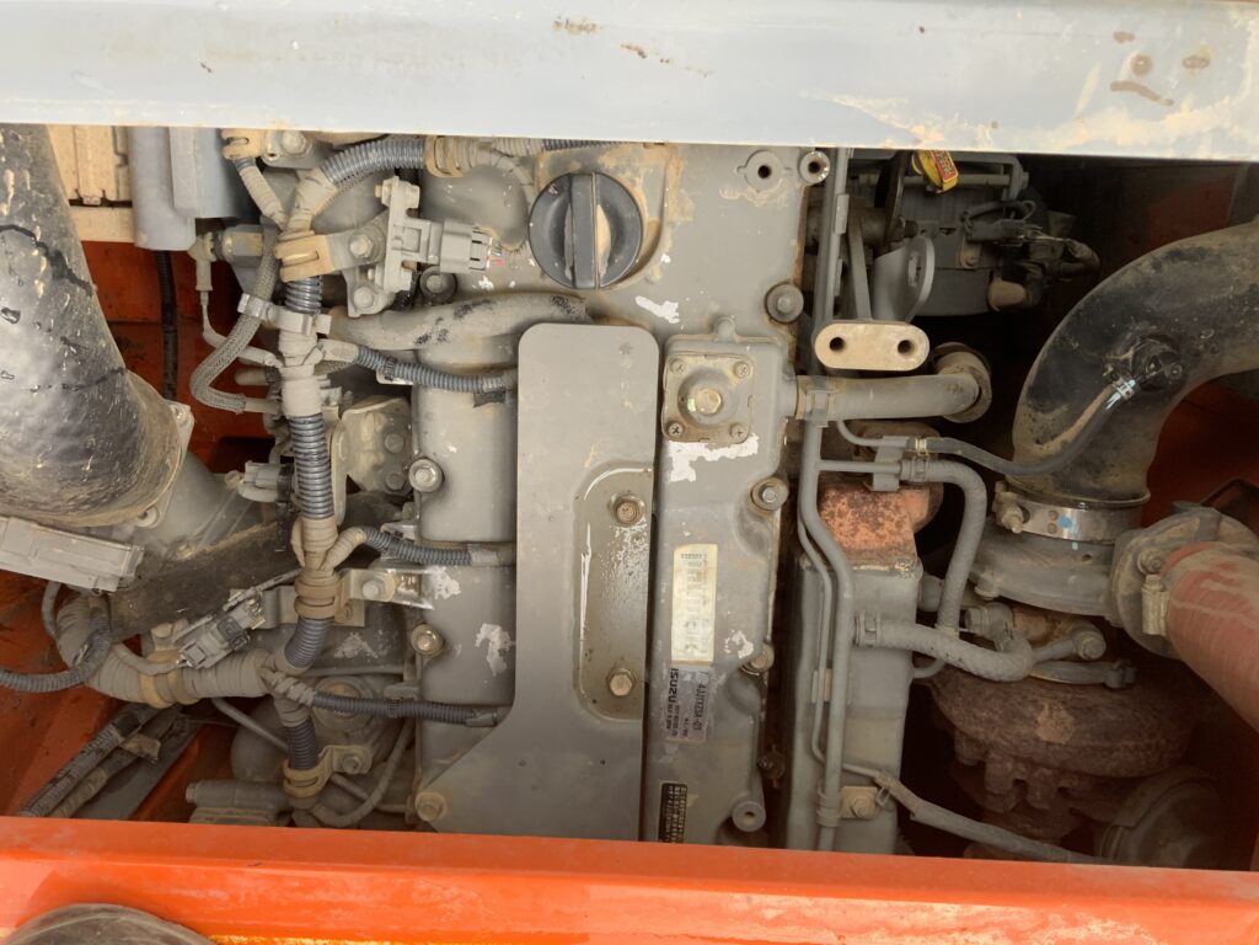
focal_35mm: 29
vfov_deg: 48.2
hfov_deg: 61.7
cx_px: 630
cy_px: 472
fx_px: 1055
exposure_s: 1/122
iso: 32
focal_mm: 3
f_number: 1.8
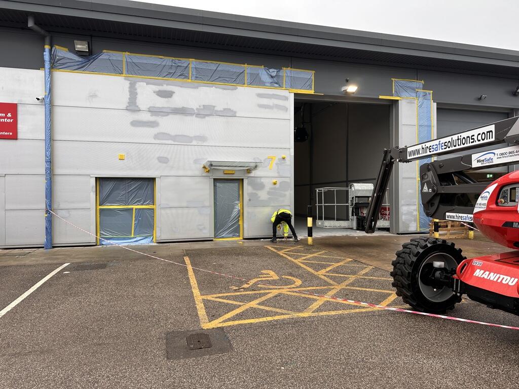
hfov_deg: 71.6
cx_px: 260
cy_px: 194
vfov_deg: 56.8
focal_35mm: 24
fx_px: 360
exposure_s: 1/155
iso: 64
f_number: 1.78
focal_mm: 6.86
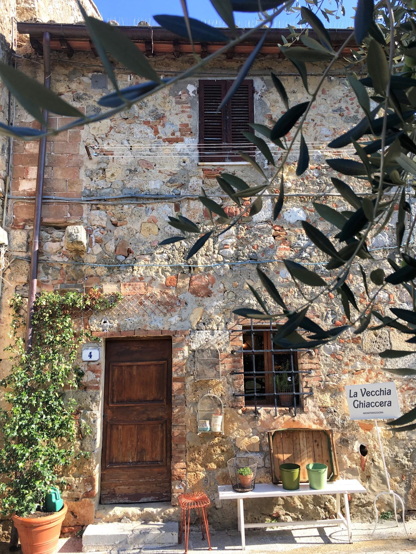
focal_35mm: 29
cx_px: 208
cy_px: 277
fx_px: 465
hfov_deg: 48.2
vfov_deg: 61.7
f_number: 2.2
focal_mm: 4.15
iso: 25
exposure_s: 1/390
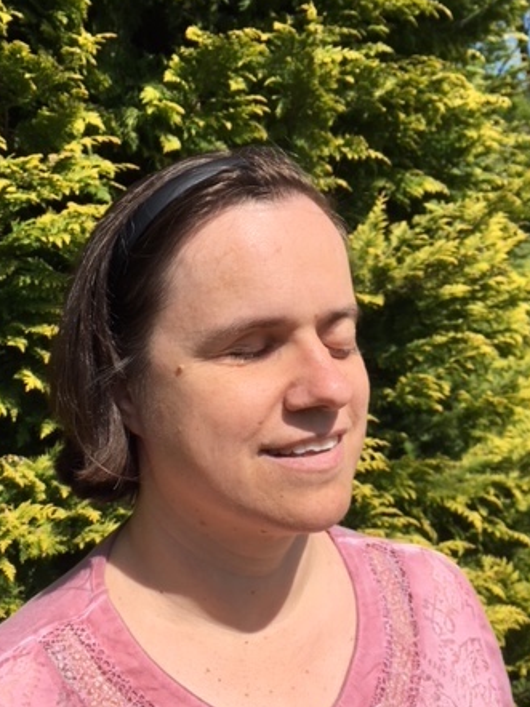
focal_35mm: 42
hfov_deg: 34.2
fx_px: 858
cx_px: 207
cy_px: 390
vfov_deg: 44.8
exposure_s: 1/1789
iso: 25
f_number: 2.2
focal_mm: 4.15
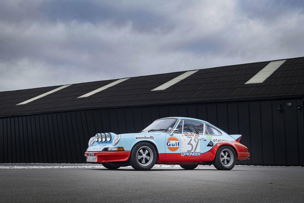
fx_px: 439
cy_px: 102
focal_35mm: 52
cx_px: 152
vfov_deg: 26.0
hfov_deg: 38.2
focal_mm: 52
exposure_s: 1/125
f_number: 7.1
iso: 1000
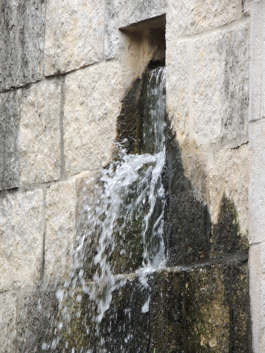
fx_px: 3317
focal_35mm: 325
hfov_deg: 4.6
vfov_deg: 6.1
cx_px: 132
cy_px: 176
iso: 800
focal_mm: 57.9
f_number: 4.8
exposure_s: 1/160
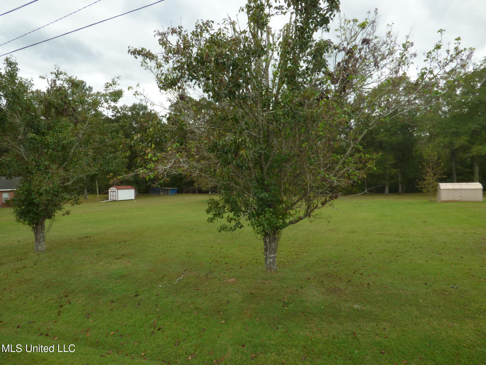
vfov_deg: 66.0
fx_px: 281
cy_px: 182
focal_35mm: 20
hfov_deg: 81.7
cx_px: 243
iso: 100
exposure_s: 1/60
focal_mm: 3.58
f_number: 6.3
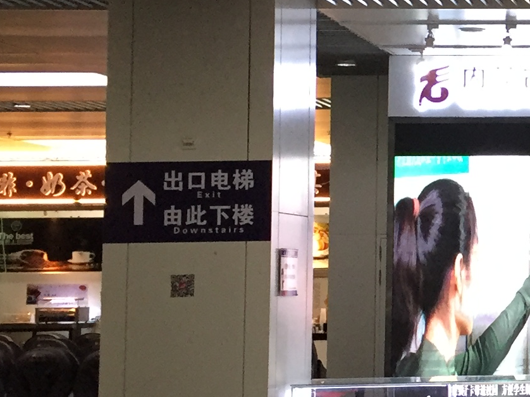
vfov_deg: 13.1
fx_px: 1730
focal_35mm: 113
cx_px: 884
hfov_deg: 15.5
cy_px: 152
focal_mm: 4.15
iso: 80
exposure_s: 1/33
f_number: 2.2
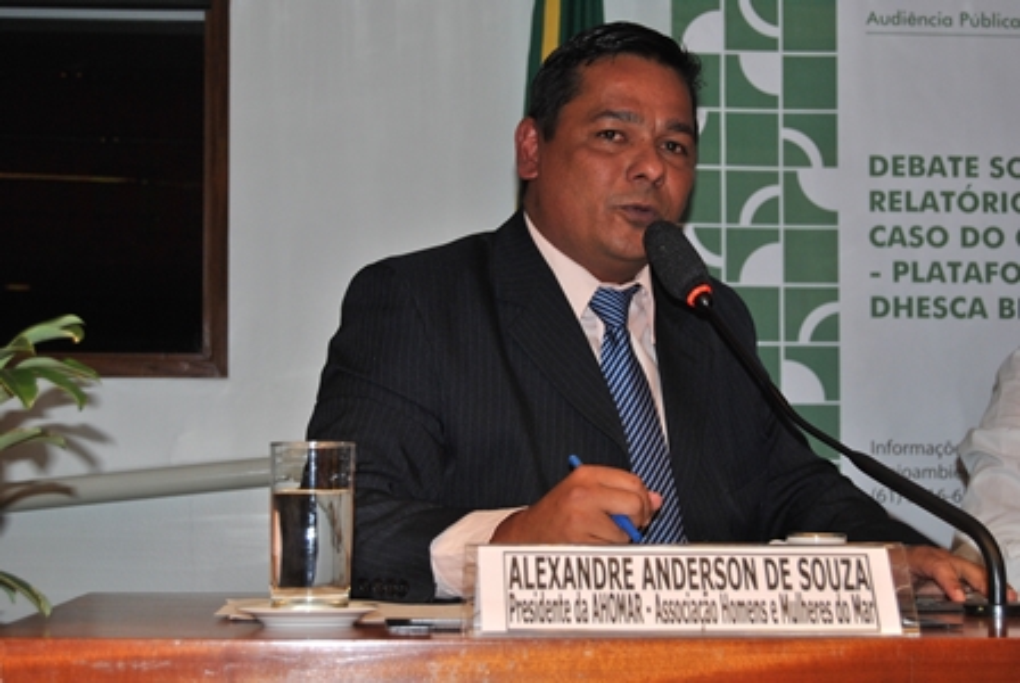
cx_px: 510
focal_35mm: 72
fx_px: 2043
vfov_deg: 19.0
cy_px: 342
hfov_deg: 28.0
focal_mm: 48
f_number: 5.3
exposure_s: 1/60
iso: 200
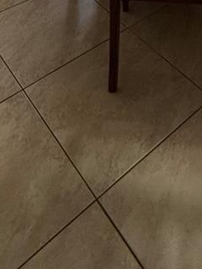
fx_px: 412
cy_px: -216
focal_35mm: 53
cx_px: 157
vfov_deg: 22.0
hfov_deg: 27.1
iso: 250
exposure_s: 1/120
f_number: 2.2
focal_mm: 2.22
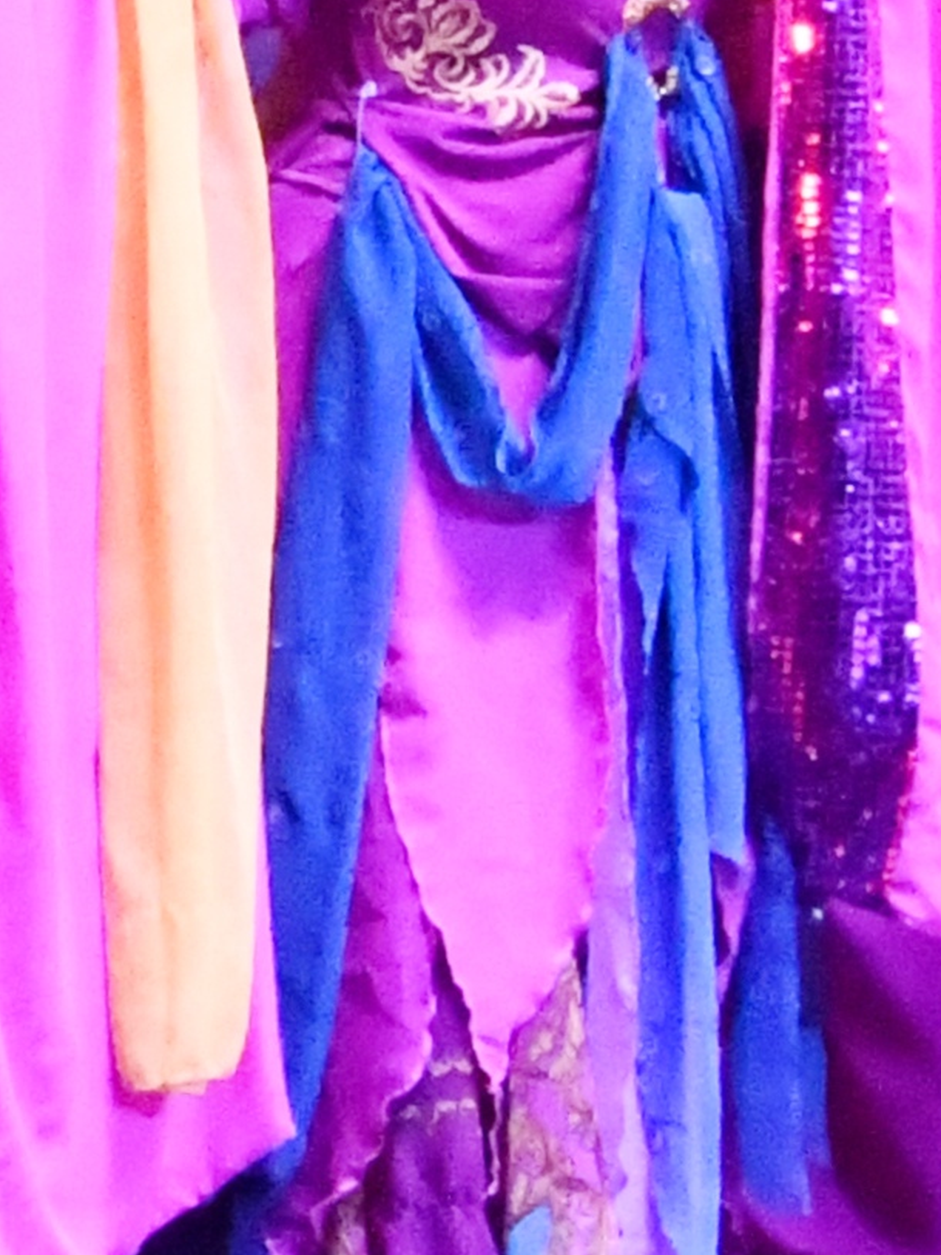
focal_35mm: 123
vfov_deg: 15.9
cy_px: 173
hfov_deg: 12.0
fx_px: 4457
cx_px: 620
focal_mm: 48
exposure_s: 1/640
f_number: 9
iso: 12800
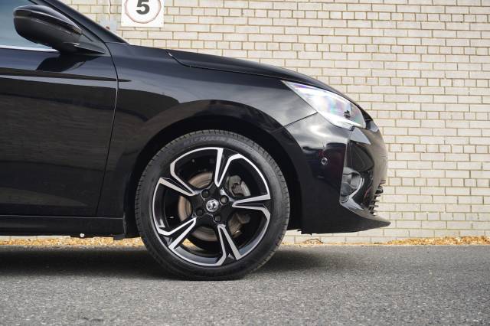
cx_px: 245
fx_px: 592
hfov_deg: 45.0
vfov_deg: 30.8
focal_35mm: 44
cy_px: 163
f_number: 5.6
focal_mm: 29
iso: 100
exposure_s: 1/80
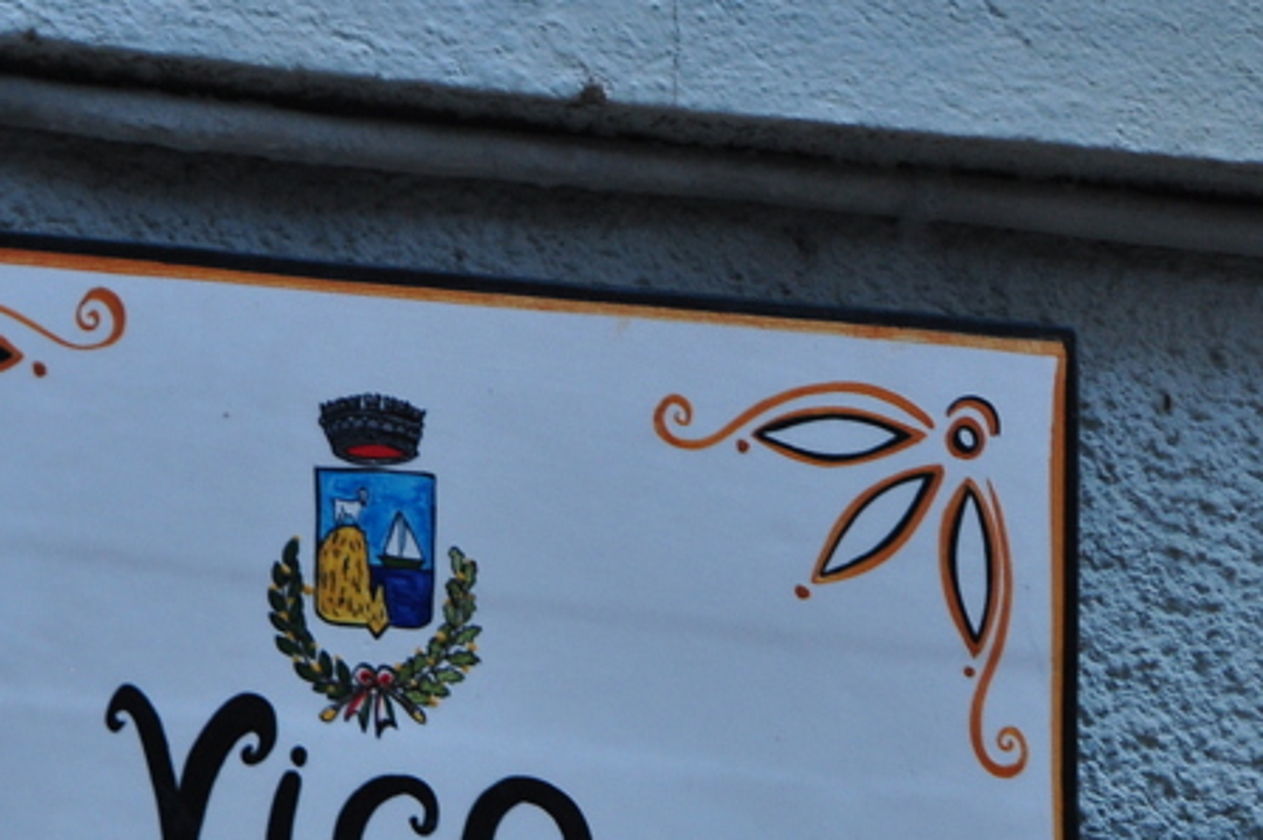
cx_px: 445
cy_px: 840
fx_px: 11779
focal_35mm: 336
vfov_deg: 4.1
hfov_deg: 6.1
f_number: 5.6
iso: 400
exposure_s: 1/10
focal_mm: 98
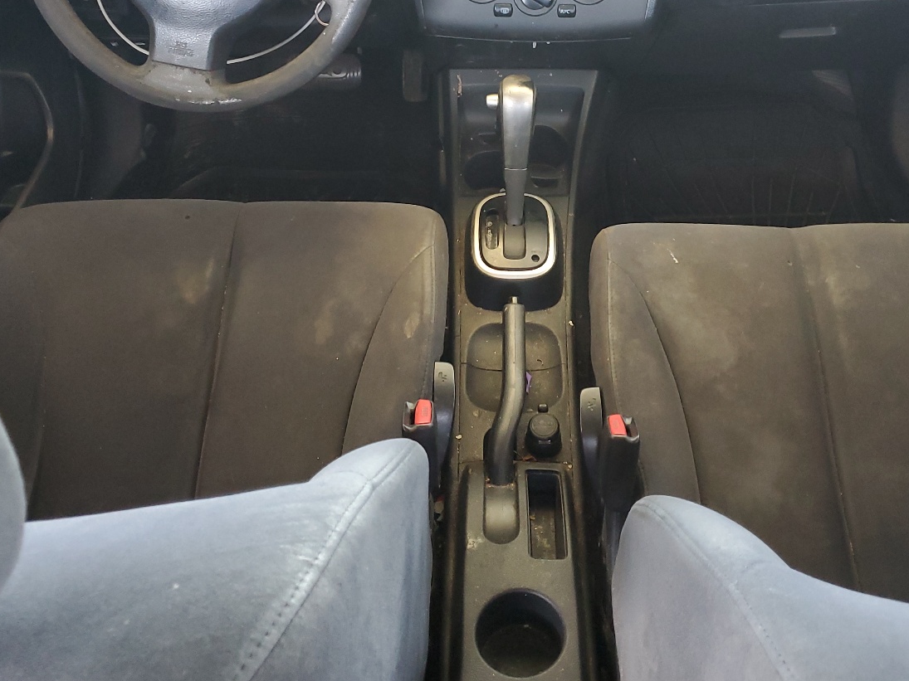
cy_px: 191
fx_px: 998
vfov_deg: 37.0
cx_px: 525
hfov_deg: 48.8
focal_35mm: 38
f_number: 1.5
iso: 197
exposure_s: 1/60.2
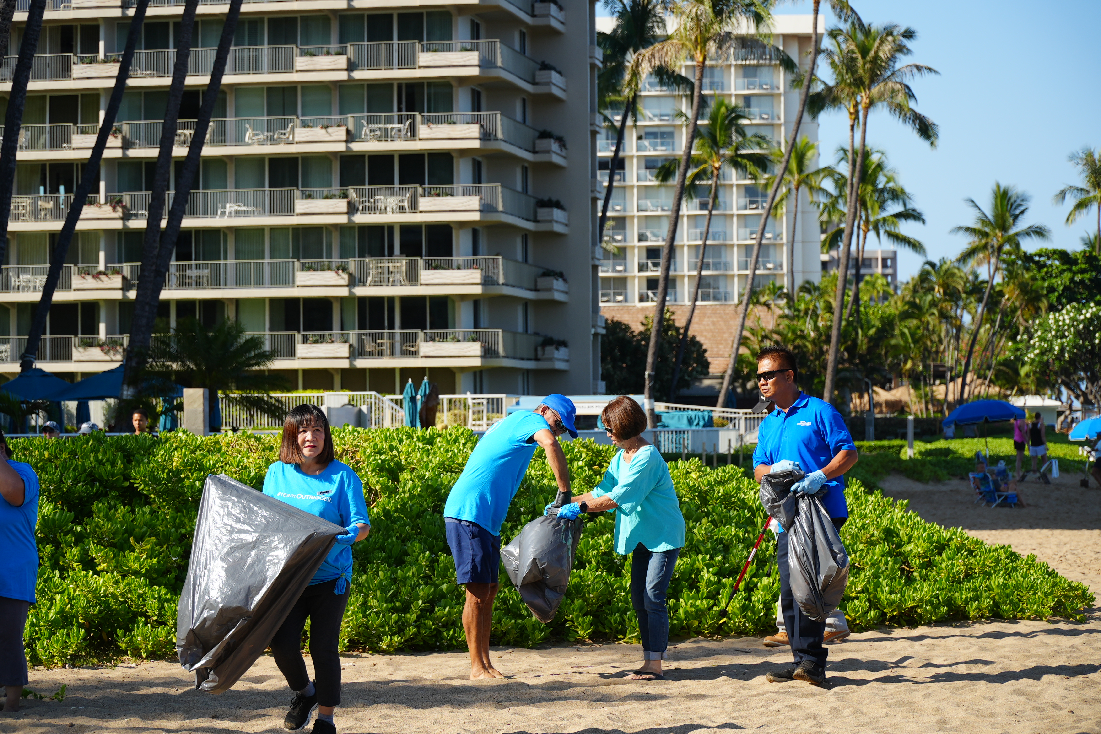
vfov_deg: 12.3
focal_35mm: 111
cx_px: 550
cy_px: 367
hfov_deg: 18.4
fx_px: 3394
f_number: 5
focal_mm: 74
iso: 100
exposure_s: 1/400
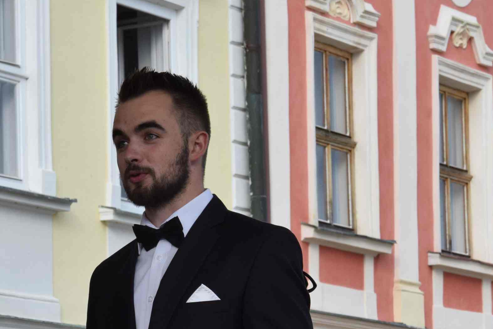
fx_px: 2933
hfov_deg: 9.6
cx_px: 183
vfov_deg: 6.4
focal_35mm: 214
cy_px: 196
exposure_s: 1/200
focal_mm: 75
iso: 400
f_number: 13
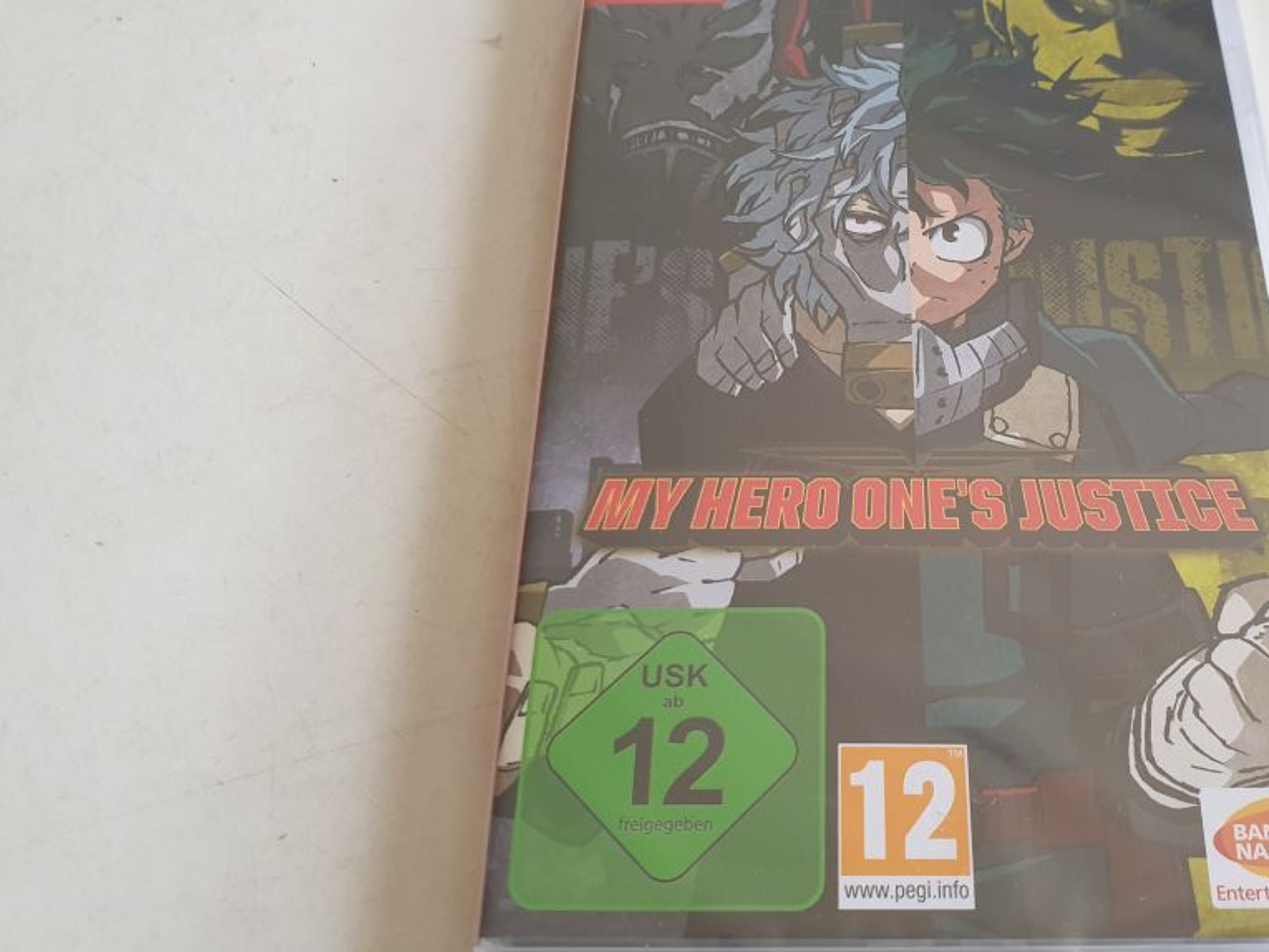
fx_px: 1247
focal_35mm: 34
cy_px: 449
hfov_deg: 53.1
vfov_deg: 41.8
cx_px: 828
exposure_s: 1/50
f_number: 2.4
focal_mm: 4.3
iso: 200
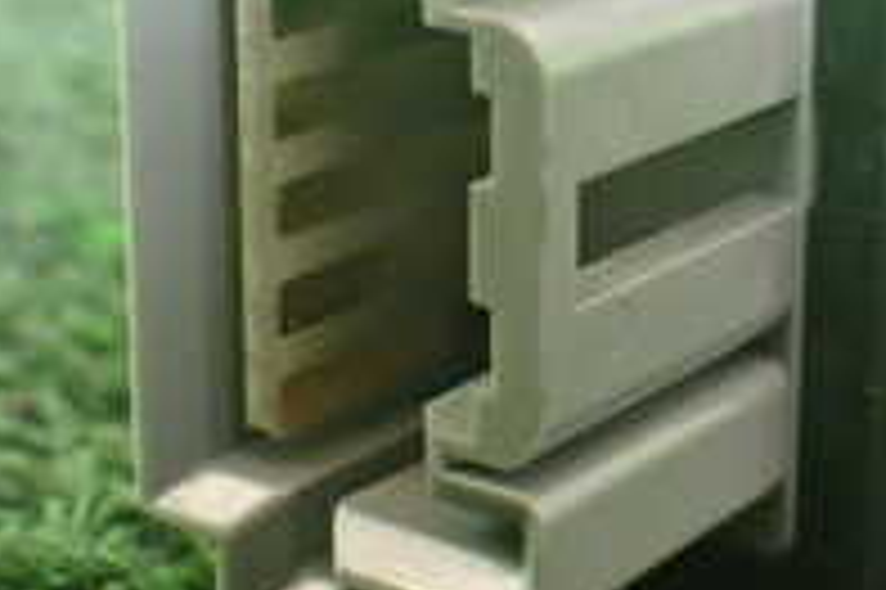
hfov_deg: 21.2
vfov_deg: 14.2
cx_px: 738
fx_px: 2336
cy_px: 32
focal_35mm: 95
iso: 400
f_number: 2.3
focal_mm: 5.4
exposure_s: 1/125
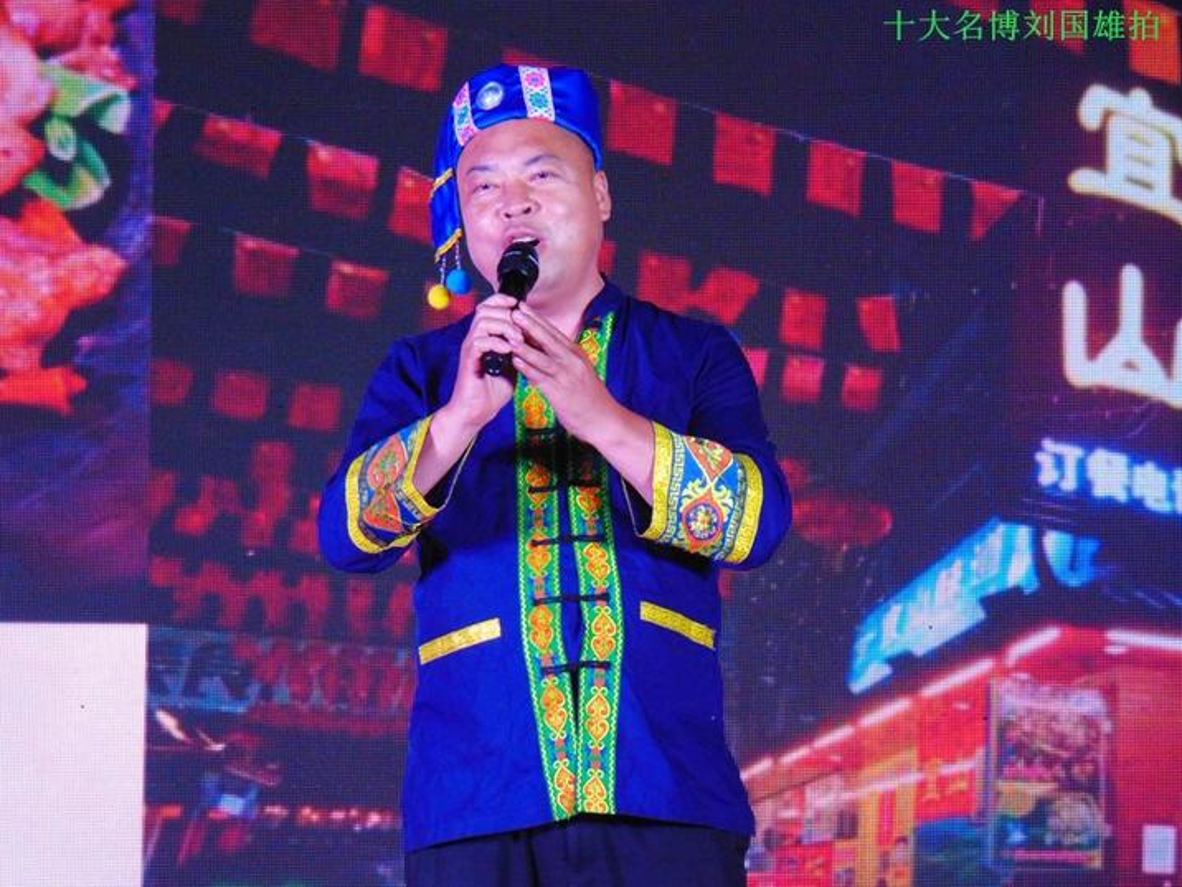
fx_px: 8571
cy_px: 444
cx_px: 592
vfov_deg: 5.9
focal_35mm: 251
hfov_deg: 7.9
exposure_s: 1/125
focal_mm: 44.9
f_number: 4.1
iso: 320
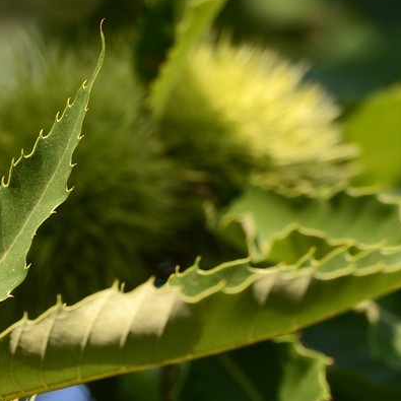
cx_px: -79
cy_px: 797
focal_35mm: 688
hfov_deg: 2.5
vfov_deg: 2.5
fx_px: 9017
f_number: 8
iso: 200
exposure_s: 1/200
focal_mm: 200
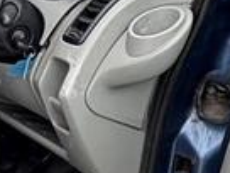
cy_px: 137
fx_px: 611
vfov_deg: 16.0
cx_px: -161
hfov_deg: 17.9
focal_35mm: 92
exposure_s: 1/99
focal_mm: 2.22
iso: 80
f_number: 2.2
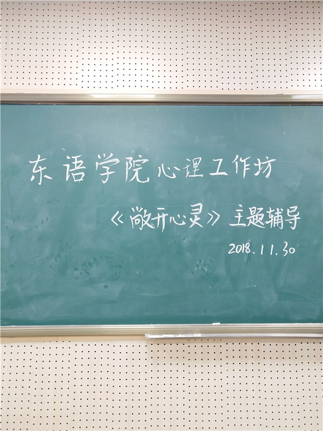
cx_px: 162
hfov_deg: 46.8
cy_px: 216
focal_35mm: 30
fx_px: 373
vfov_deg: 60.0
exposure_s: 1/50
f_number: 1.8
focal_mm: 3.95
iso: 329
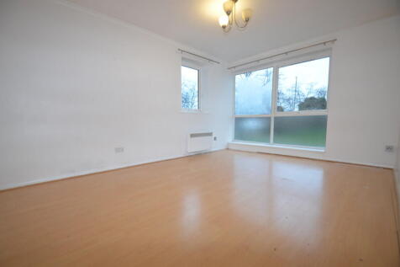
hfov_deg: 100.4
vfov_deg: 77.3
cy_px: 134
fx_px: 167
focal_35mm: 15
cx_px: 200
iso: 100
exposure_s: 1/3
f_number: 3.5
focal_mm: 10
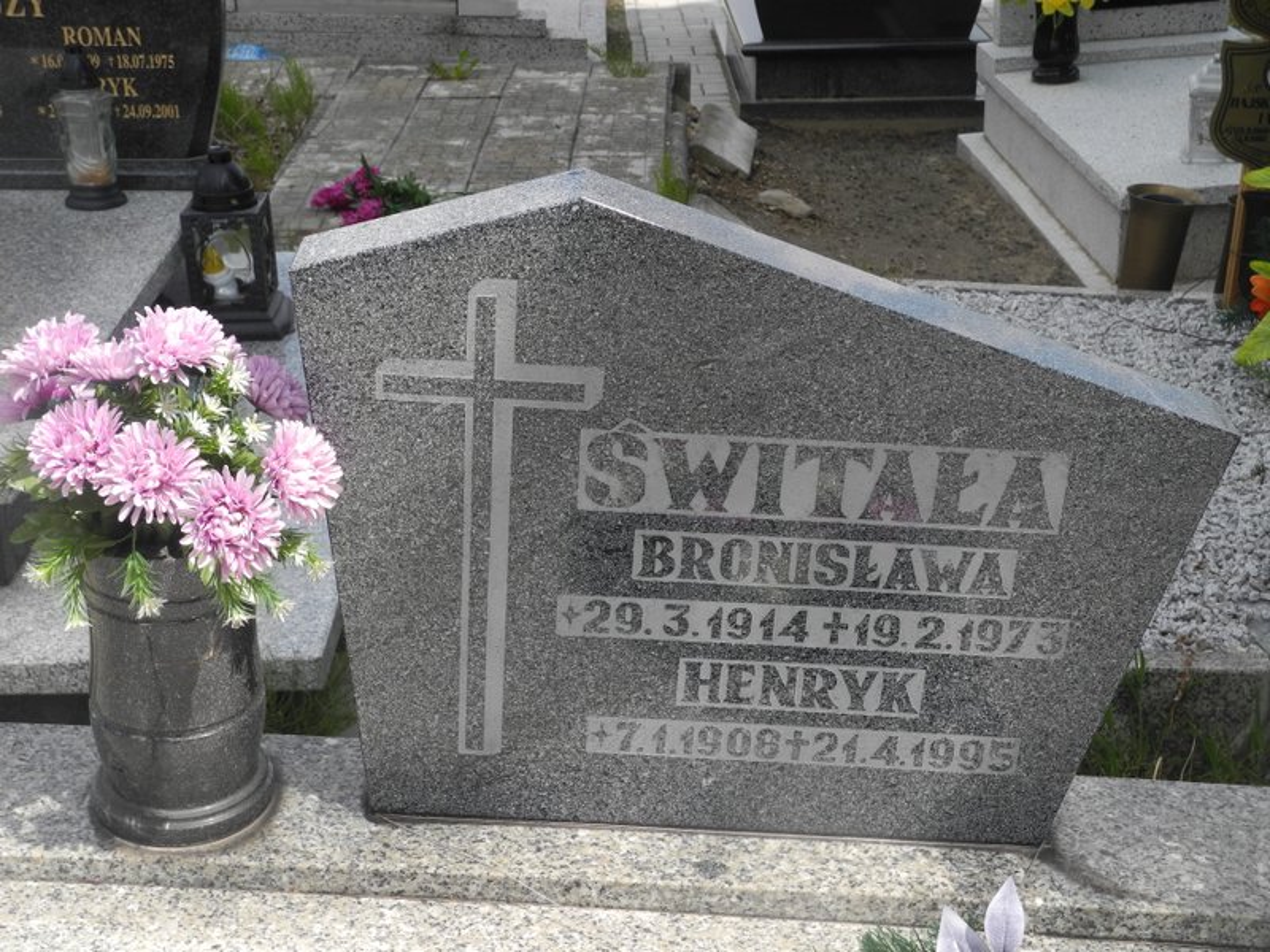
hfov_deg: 34.9
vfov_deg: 26.6
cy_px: 476
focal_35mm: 55
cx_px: 635
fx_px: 2018
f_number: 3.5
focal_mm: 11.8
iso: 100
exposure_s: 1/800
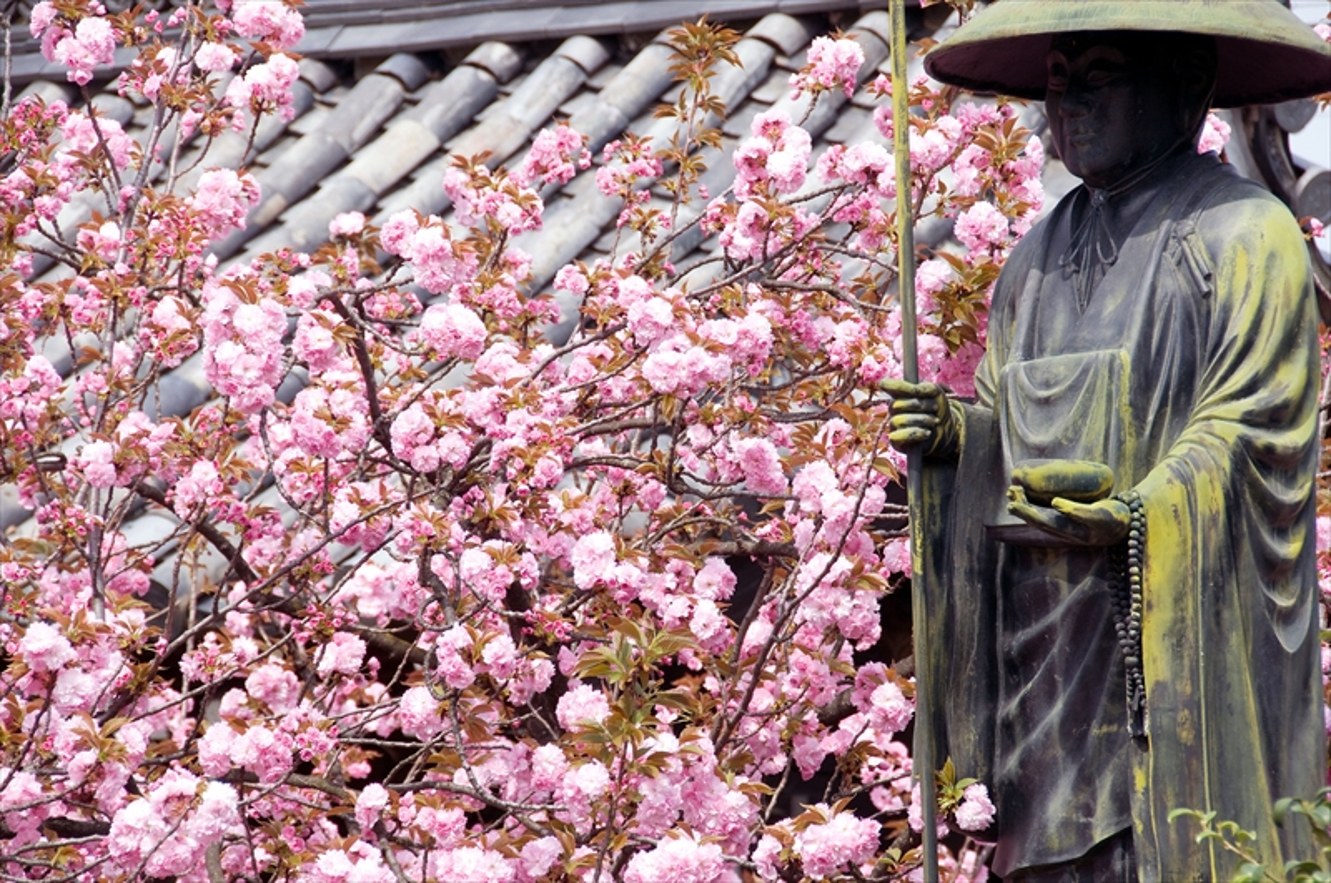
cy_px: 442
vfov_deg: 3.4
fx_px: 14952
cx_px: 666
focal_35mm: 405
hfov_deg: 5.1
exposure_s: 1/250
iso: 200
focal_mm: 270
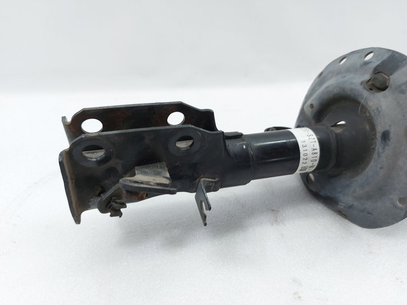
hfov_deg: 71.6
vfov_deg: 56.8
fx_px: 282
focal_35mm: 24
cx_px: 204
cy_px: 152
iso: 64
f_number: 1.8
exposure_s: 1/50
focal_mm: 5.23
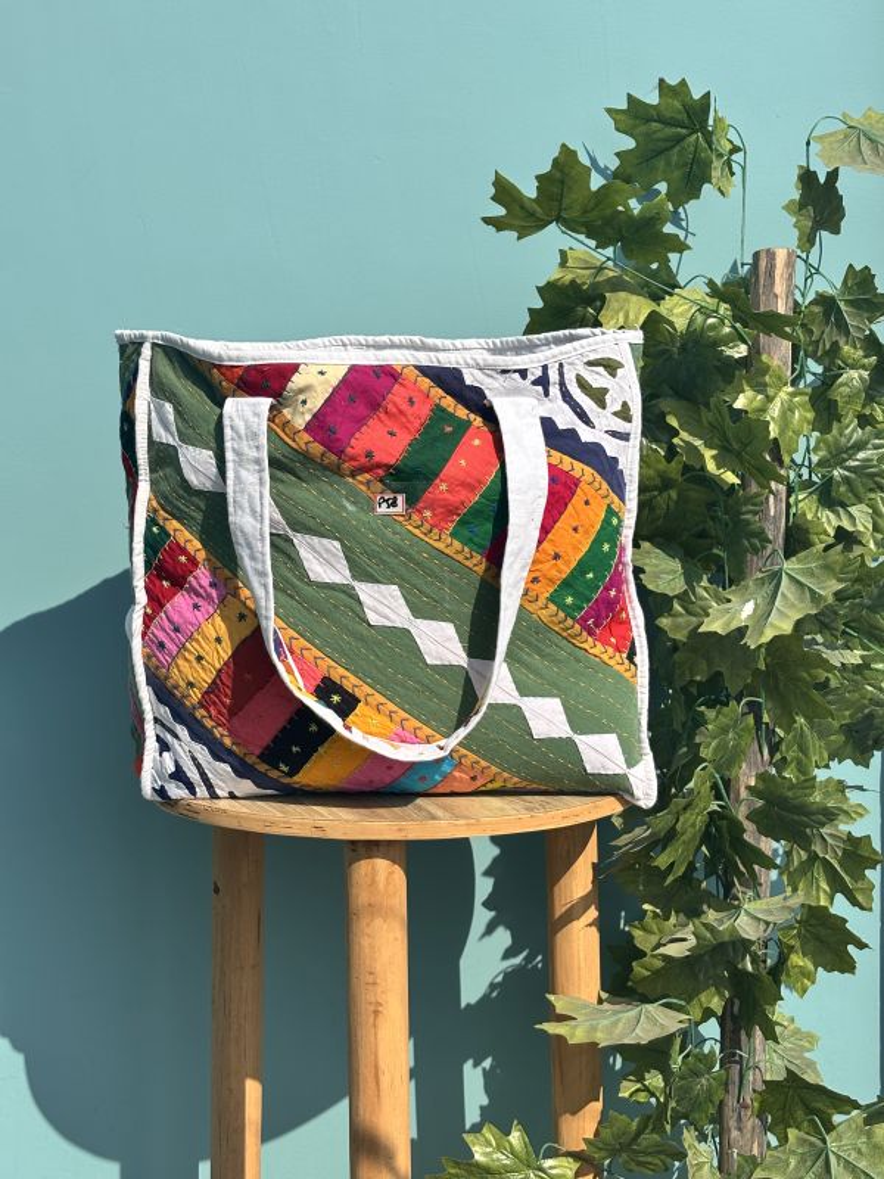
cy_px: 590
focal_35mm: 52
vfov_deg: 36.8
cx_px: 442
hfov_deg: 28.0
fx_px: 1771
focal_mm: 5.96
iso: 32
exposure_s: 1/4255
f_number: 1.6
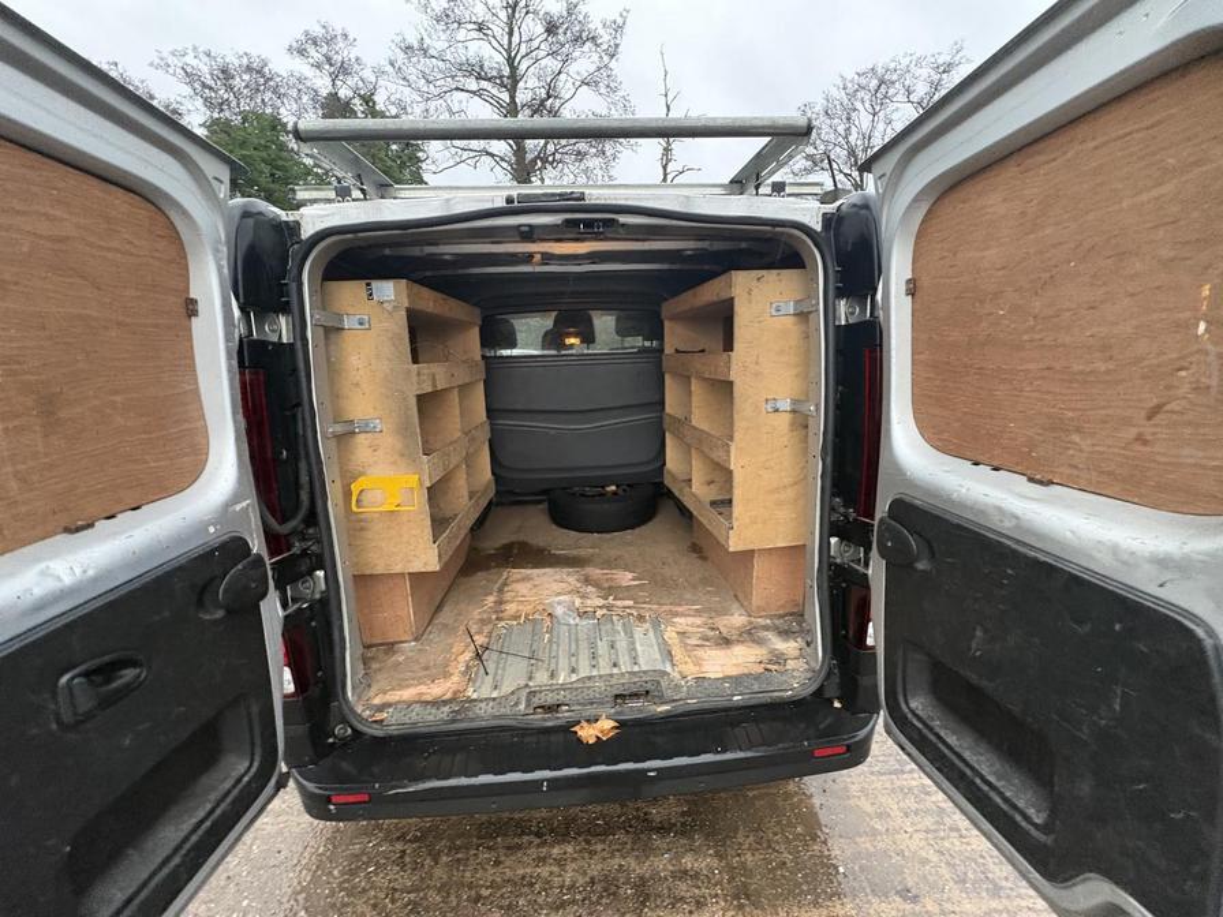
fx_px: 495
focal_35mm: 14
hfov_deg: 102.1
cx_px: 612
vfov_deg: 85.7
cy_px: 458
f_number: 2.2
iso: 500
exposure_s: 1/60
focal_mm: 2.22
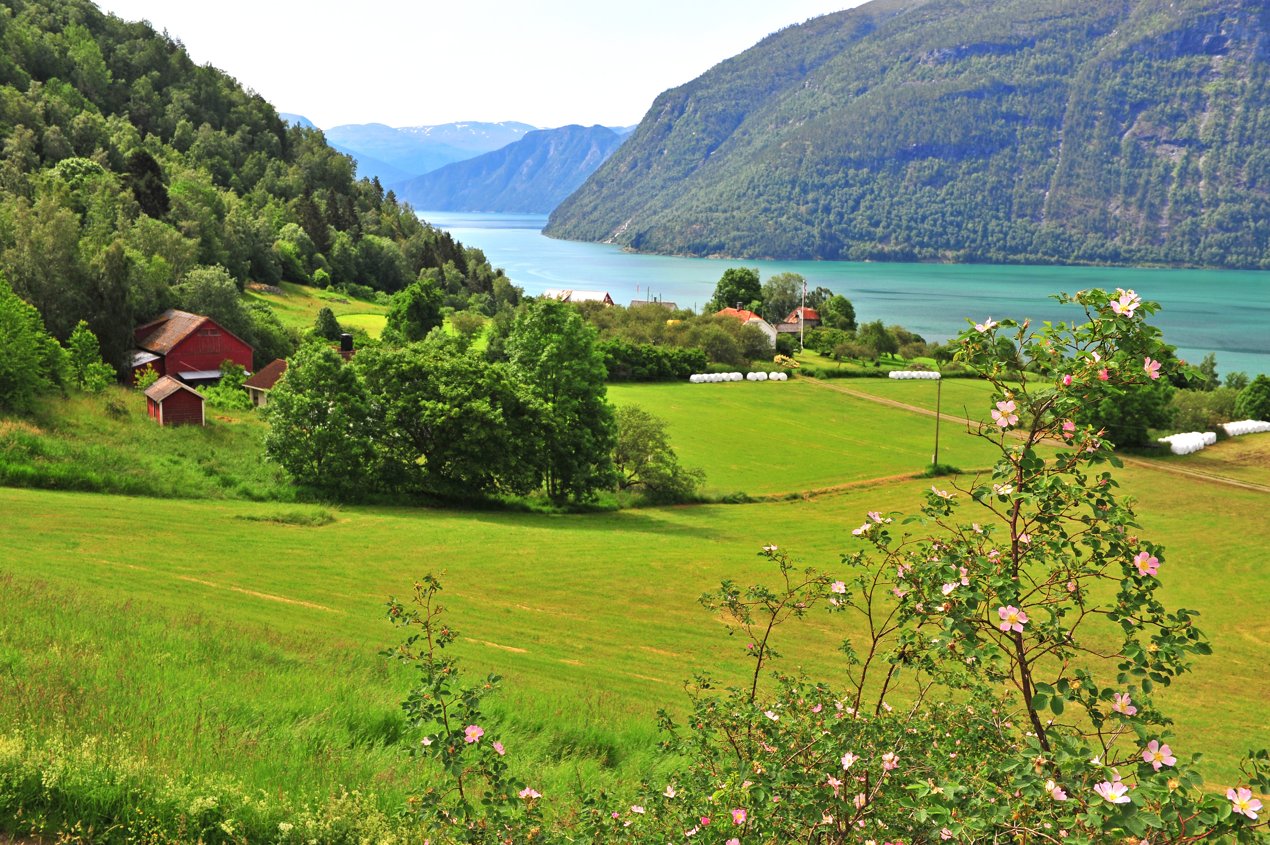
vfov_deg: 31.9
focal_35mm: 42
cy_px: 422
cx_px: 635
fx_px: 1481
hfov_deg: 46.4
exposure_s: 1/250
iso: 200
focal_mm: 42
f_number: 10
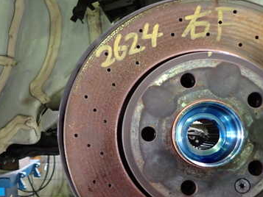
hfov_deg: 43.6
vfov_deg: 34.1
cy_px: 128
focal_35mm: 42
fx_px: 319
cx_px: 73
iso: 640
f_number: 2
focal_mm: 4.5
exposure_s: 1/30
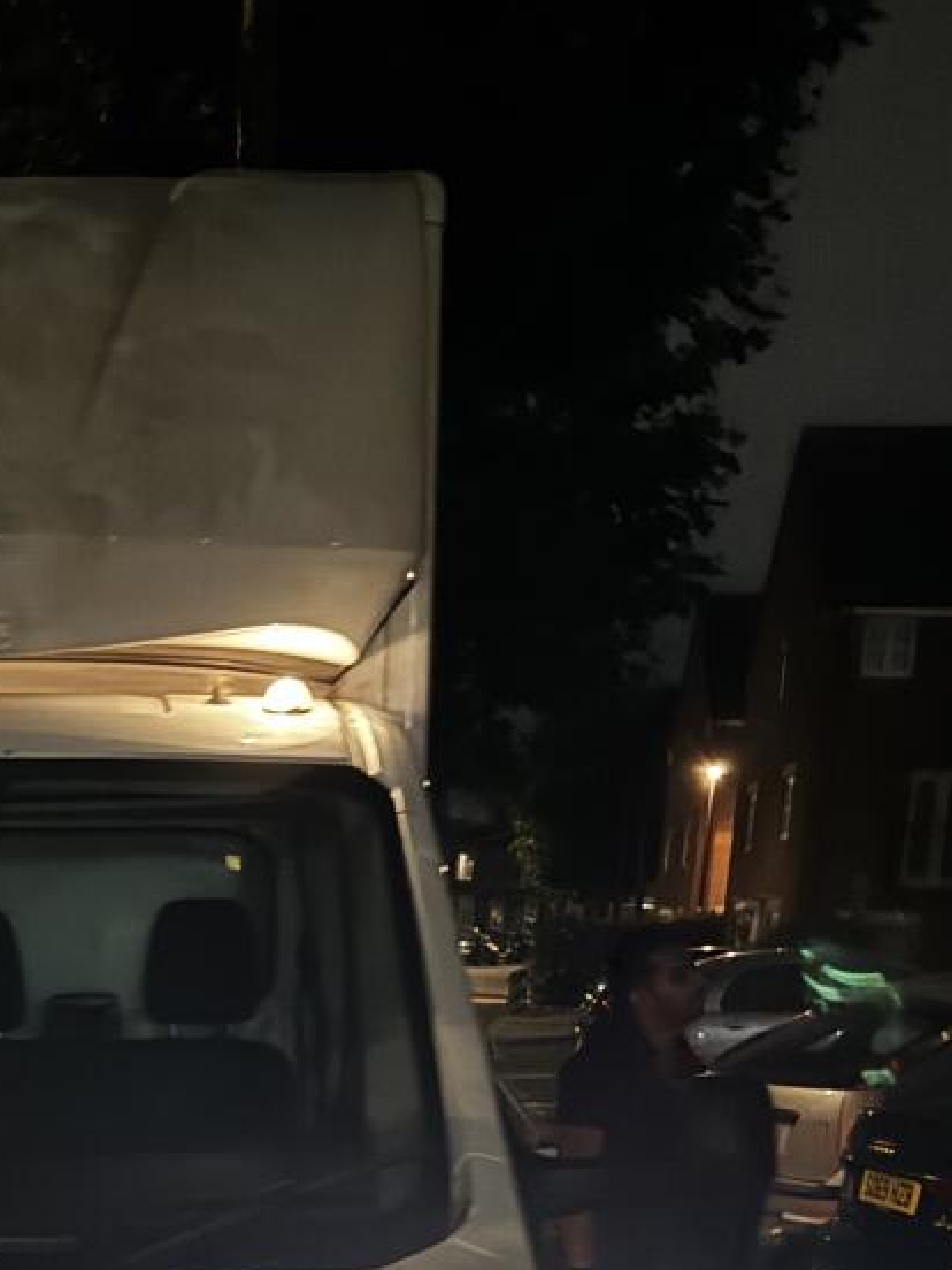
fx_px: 2127
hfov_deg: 23.9
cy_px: 1306
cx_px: -44
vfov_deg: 30.6
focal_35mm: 58
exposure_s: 1/16
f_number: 1.78
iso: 1250
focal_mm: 6.76
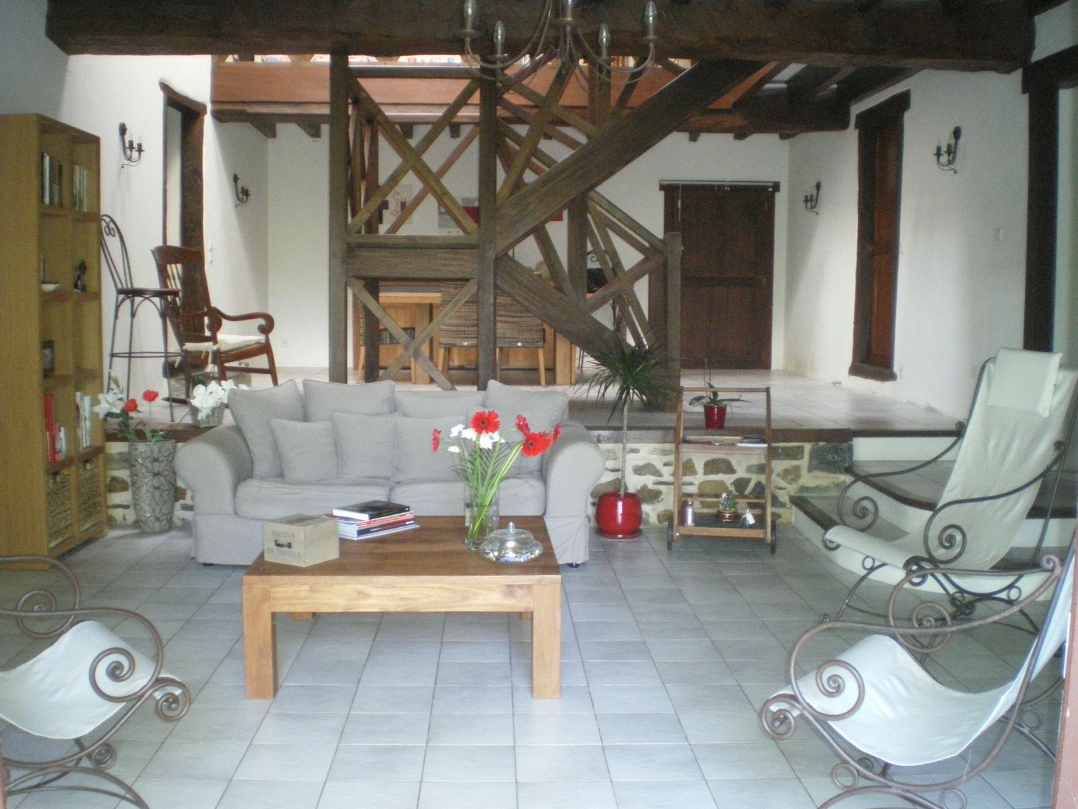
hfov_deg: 51.4
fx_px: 1121
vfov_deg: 39.7
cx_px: 539
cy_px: 404
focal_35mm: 36
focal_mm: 6.3
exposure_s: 1/50
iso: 800
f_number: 3.1
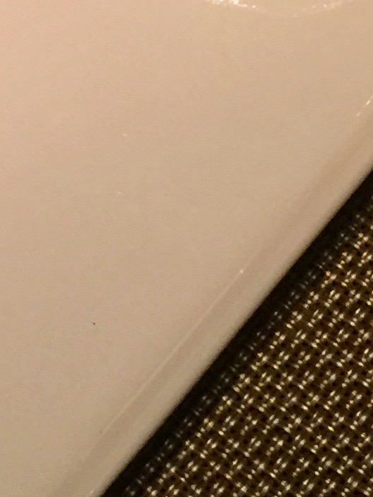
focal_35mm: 134
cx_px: -89
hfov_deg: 10.9
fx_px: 1924
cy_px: -220
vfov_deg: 13.9
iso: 125
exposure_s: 1/17
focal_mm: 4.15
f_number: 2.2
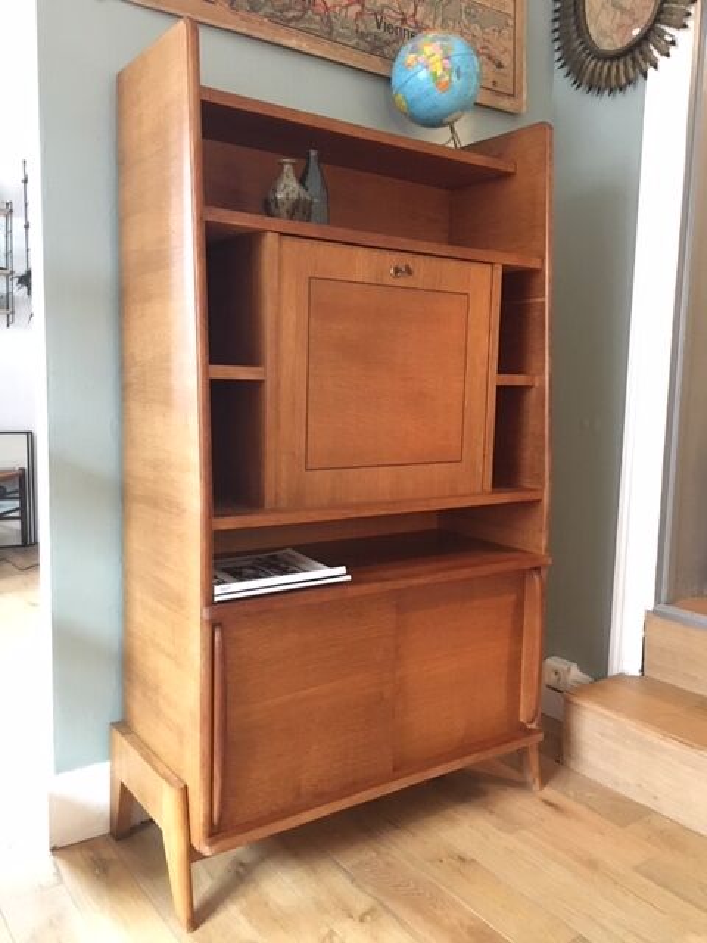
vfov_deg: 61.7
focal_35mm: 29
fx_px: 790
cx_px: 354
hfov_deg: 48.2
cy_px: 472
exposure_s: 1/17
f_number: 2.2
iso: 320
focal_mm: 4.15
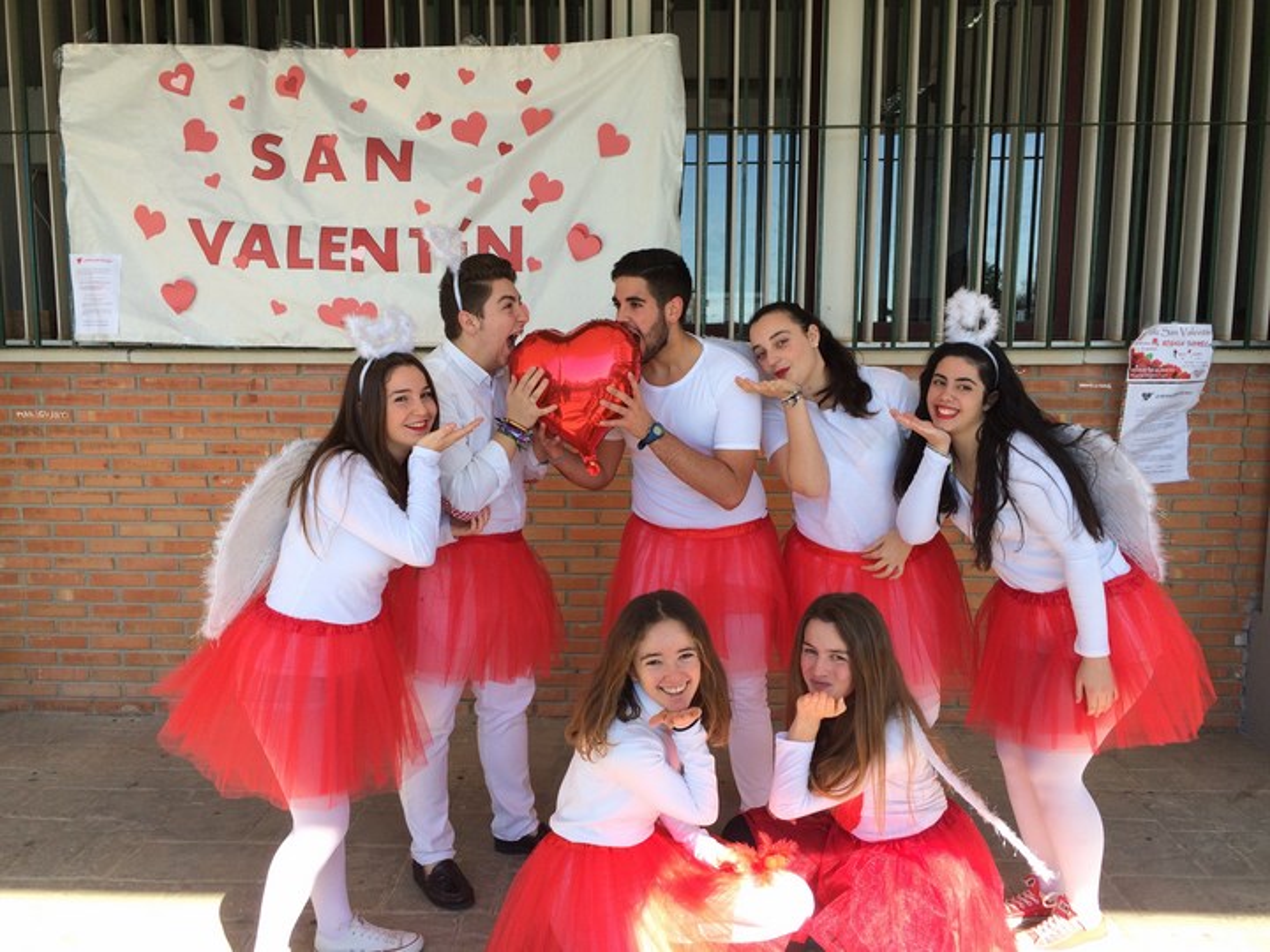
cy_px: 476
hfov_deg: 61.7
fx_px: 1064
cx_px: 635
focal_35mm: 29
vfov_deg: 48.2
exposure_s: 1/570
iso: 32
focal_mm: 4.15
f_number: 2.2
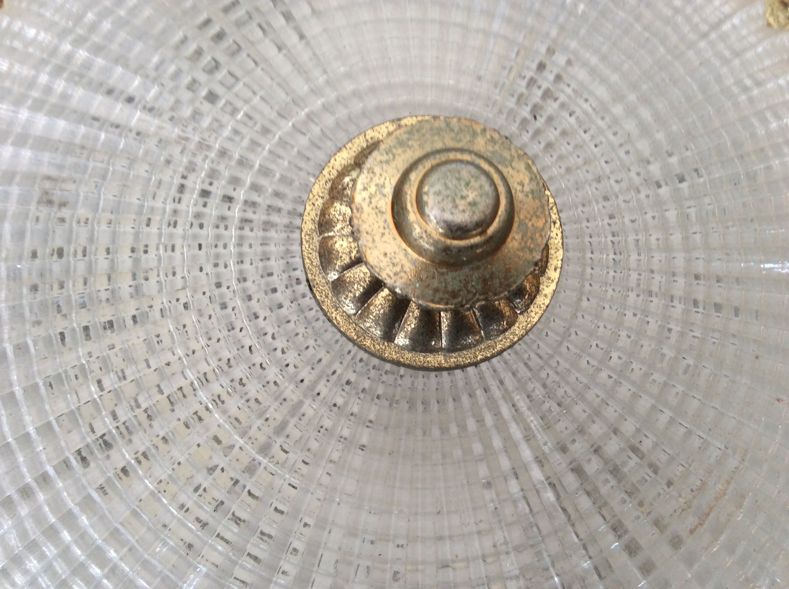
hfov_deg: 56.9
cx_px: 394
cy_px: 294
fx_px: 728
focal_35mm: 32
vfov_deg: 44.1
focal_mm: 3.3
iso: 40
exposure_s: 1/33
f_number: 2.4
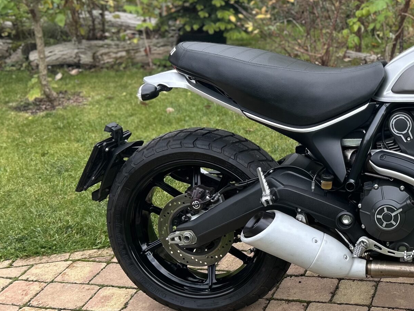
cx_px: 391
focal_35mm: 55
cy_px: 126
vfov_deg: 26.5
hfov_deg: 32.7
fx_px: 658
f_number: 1.5
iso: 50
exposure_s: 1/340
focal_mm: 5.7
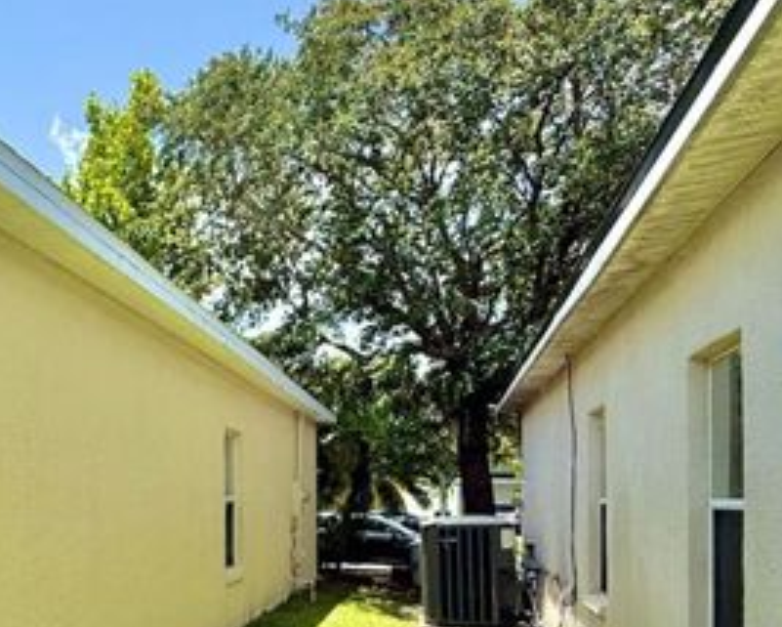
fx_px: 834
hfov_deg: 39.6
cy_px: 486
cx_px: -104
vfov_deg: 39.8
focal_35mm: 36
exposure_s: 1/1125
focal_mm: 2.22
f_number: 2.2
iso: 50
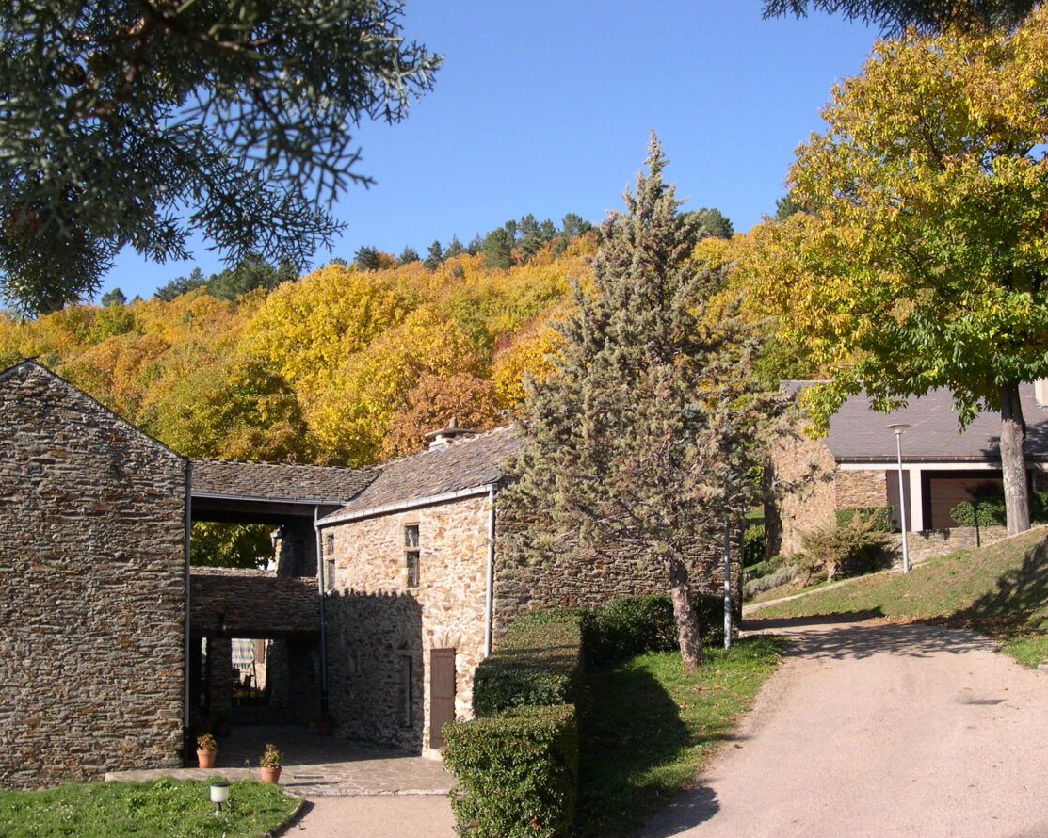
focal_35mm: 40
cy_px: 417
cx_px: 519
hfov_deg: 45.8
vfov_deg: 37.3
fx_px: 1240
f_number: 7.6
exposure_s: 1/129
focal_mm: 8
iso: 100
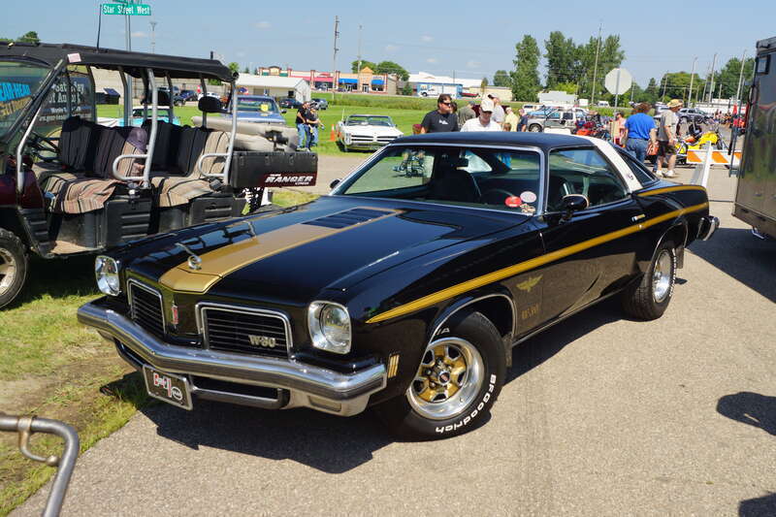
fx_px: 776
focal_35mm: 36
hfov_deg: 53.1
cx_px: 388
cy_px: 258
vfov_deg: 36.9
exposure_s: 1/100
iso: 100
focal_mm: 24
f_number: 10
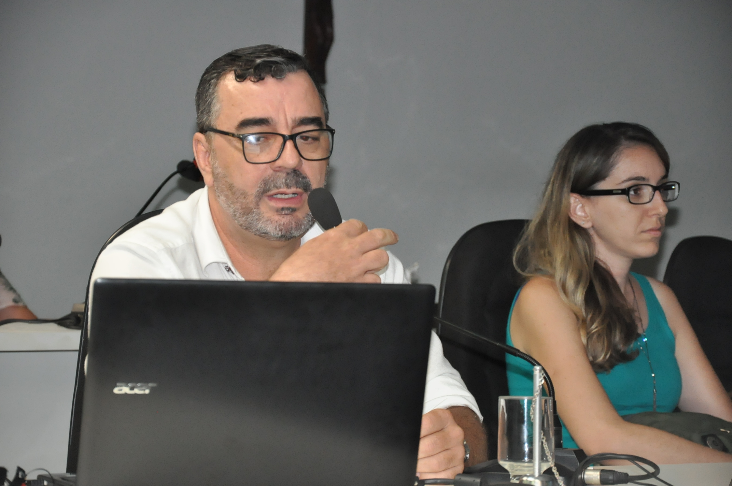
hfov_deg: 14.9
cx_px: 366
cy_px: 243
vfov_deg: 9.9
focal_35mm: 138
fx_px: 2803
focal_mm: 92
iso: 2000
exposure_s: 1/60
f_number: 5.6
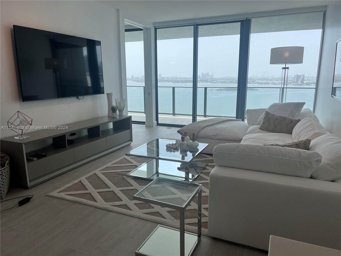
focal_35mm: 26
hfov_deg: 67.3
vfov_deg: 53.1
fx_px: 256
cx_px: 170
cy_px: 128
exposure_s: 1/1488
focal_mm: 5.7
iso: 50
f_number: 1.5
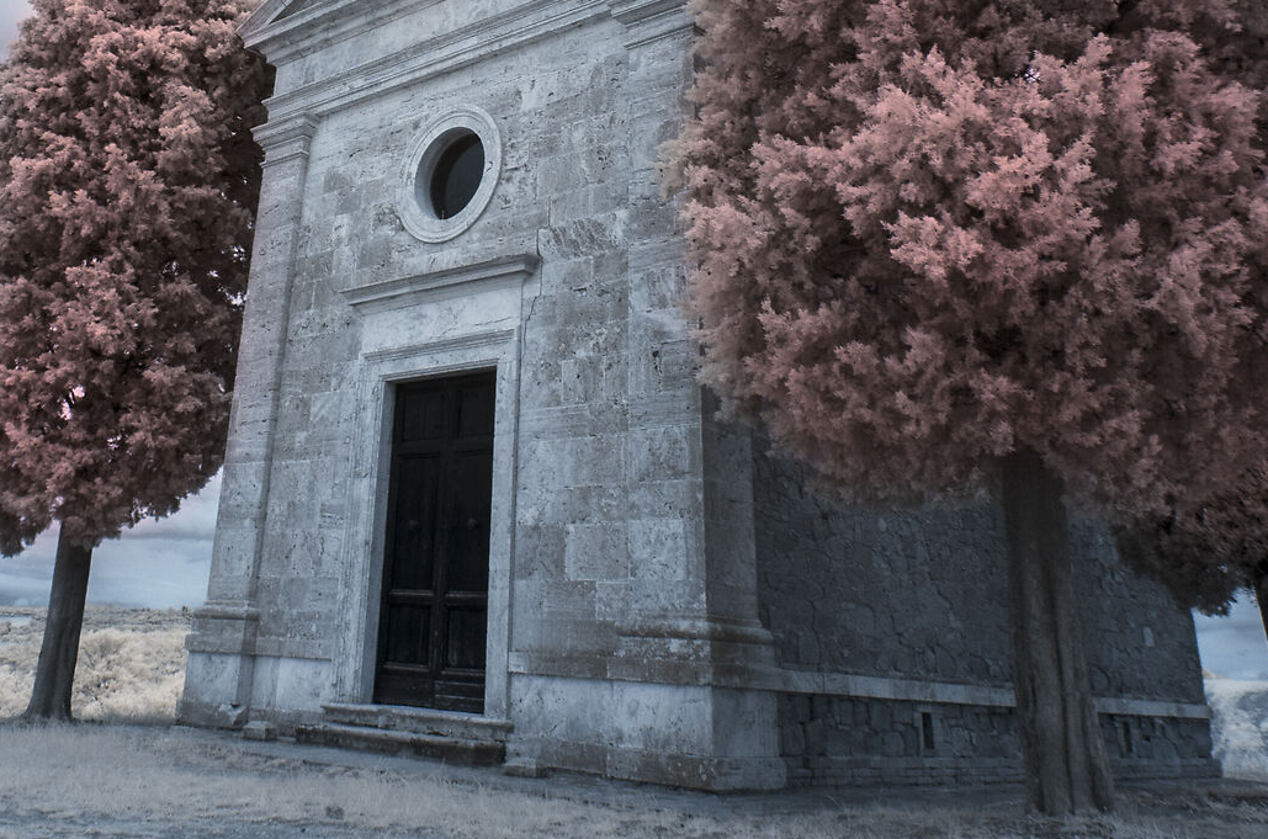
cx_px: 389
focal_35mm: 35
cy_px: 60
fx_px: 1230
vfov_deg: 35.2
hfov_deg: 53.1
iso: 100
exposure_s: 1/160
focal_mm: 10
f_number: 9
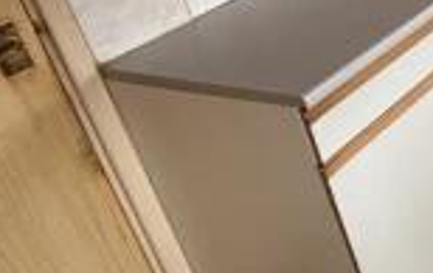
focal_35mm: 56
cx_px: 783
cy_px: -136
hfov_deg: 21.9
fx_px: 662
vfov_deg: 20.1
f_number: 2.2
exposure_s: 1/99
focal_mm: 2.22
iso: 160
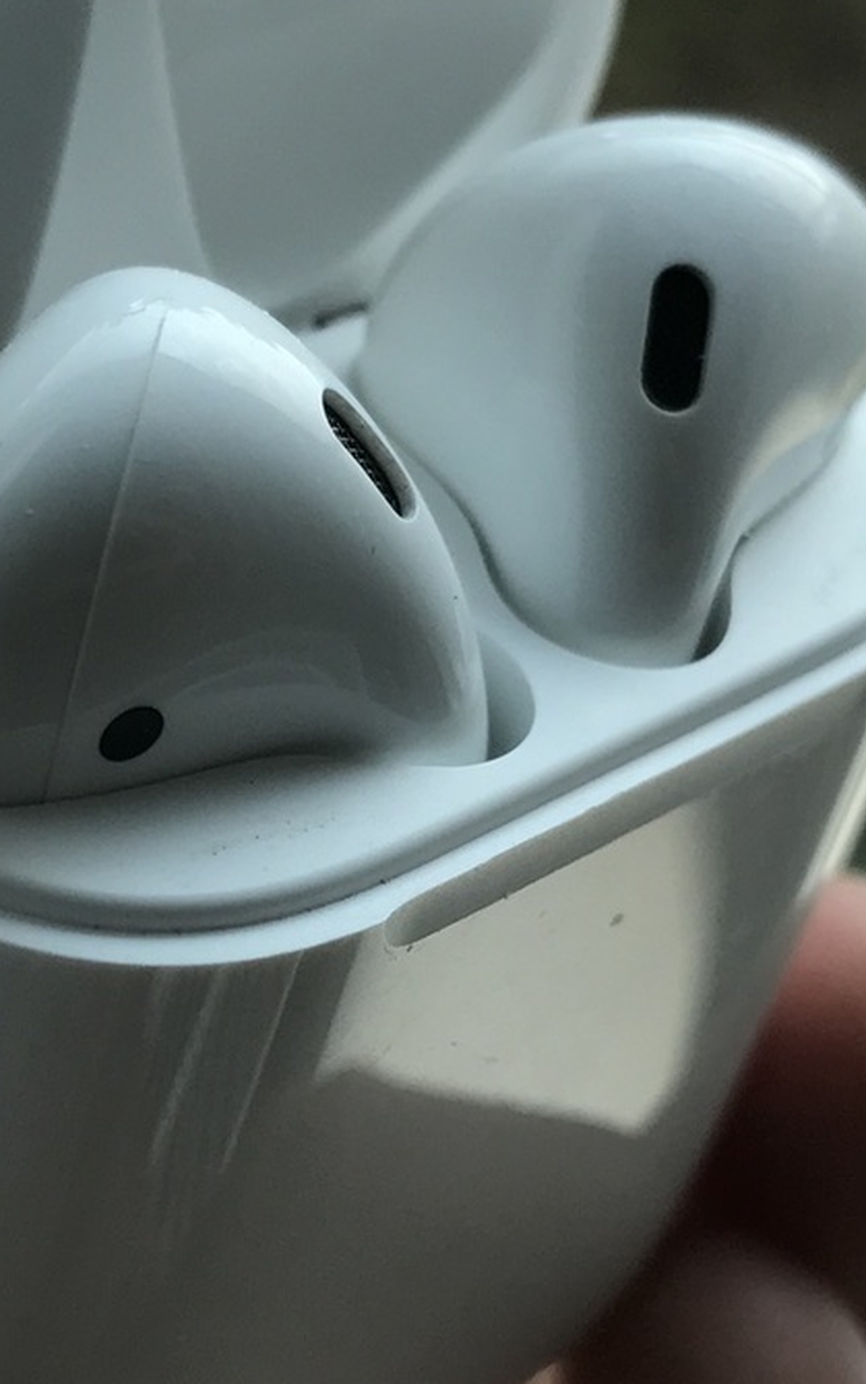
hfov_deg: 15.3
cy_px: 740
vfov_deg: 24.4
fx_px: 3208
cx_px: 227
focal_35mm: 85
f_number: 1.8
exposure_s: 1/694
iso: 20
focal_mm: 3.99
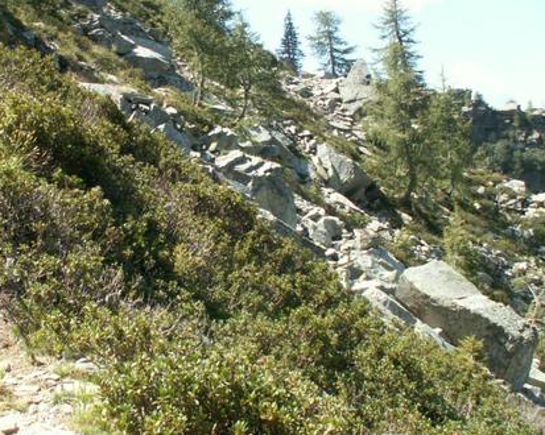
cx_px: 156
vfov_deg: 28.5
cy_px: 167
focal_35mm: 53
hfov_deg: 34.8
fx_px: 854
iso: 50
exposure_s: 1/100
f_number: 5
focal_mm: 5.86
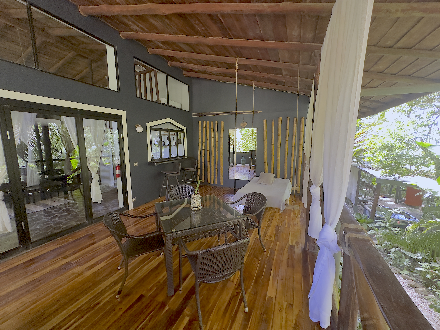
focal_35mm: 14
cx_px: 220
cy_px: 165
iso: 320
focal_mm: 2.22
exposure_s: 1/60
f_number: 2.2
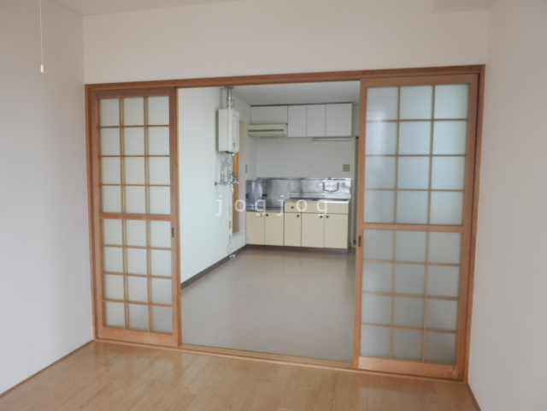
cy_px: 206
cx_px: 274
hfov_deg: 60.0
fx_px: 474
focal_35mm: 30
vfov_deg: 46.8
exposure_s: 1/40
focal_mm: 5.3
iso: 80
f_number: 3.5
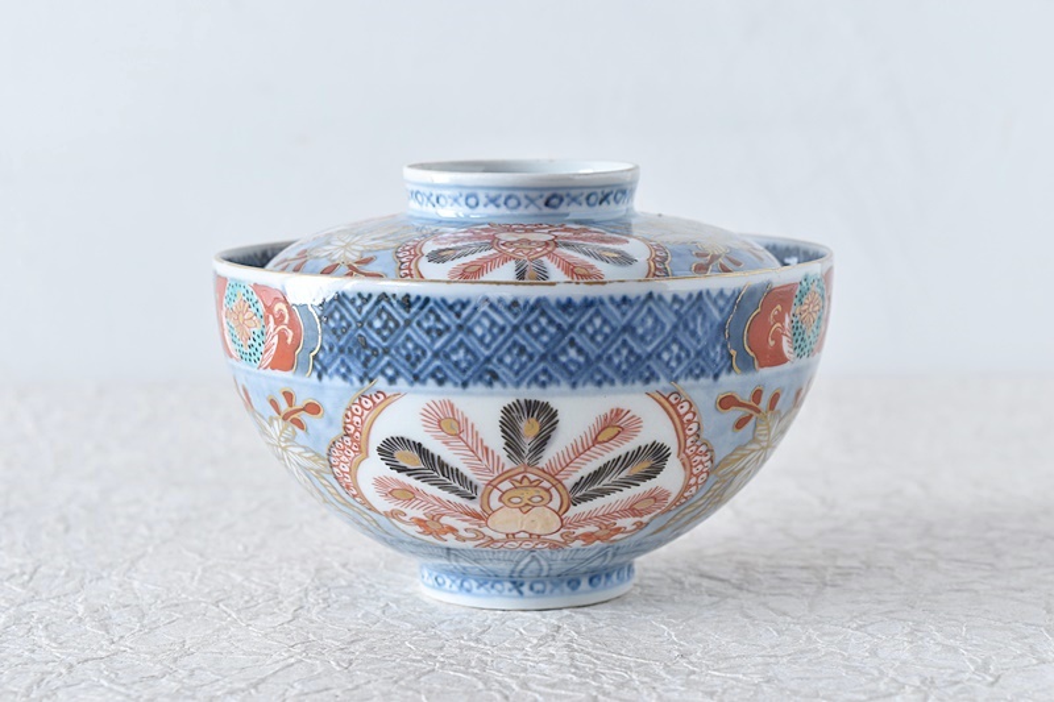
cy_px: 351
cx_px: 527
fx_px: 2415
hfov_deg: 24.6
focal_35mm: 82
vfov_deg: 16.5
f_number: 9
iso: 400
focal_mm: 55
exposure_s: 1/2
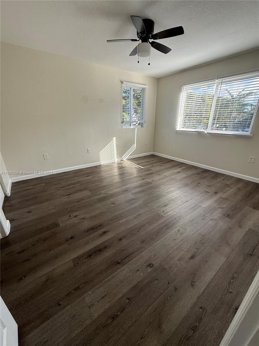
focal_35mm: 14
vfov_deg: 102.1
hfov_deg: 85.7
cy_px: 173
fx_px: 140
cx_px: 130
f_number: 2.2
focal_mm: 2.22
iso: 64
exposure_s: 1/136
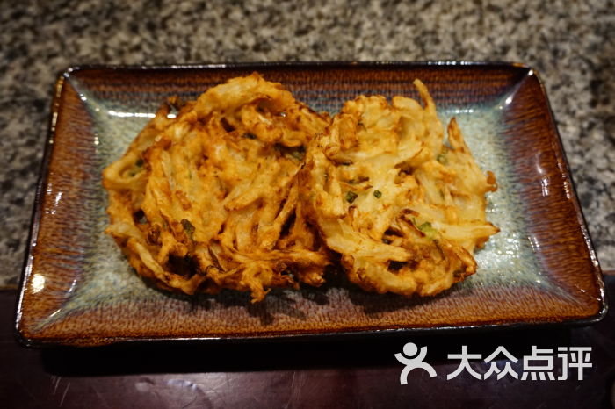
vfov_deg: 41.7
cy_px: 204
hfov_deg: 59.5
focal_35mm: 32
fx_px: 538
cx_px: 308
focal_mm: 21
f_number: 4
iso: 1250
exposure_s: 1/60
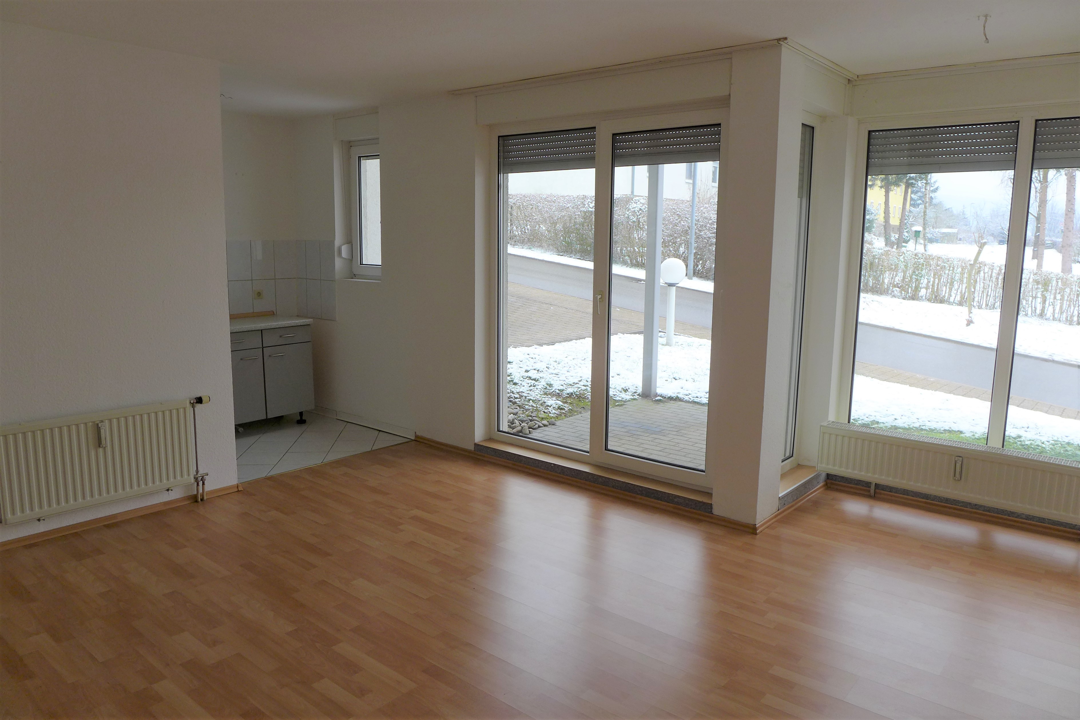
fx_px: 720
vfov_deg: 53.2
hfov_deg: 73.7
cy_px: 360
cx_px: 540
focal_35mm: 24
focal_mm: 4.7
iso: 80
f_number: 2.8
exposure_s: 1/320
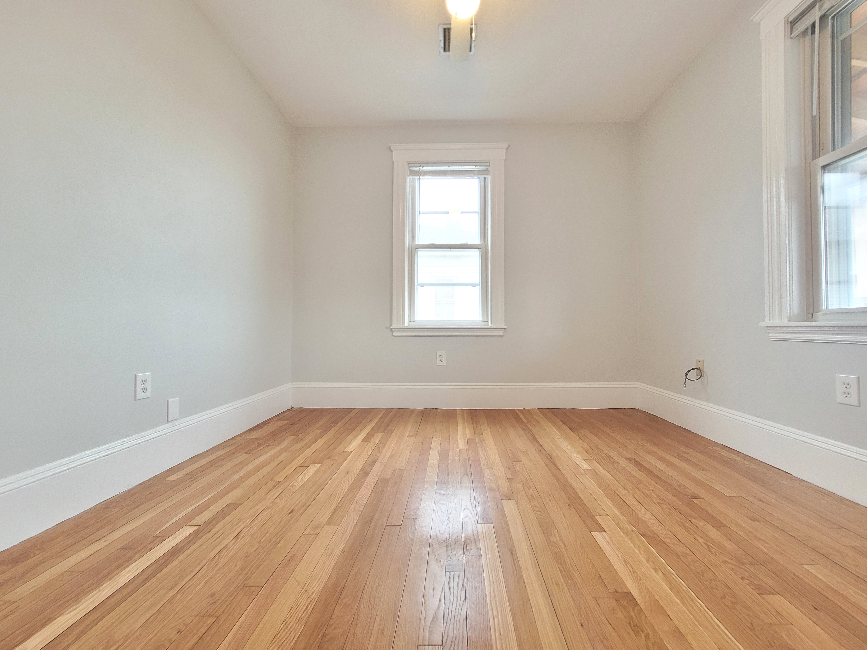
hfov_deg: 106.2
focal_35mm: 13
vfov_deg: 89.9
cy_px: 325
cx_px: 434
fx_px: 326
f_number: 2.2
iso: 400
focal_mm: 1.74
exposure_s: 1/60
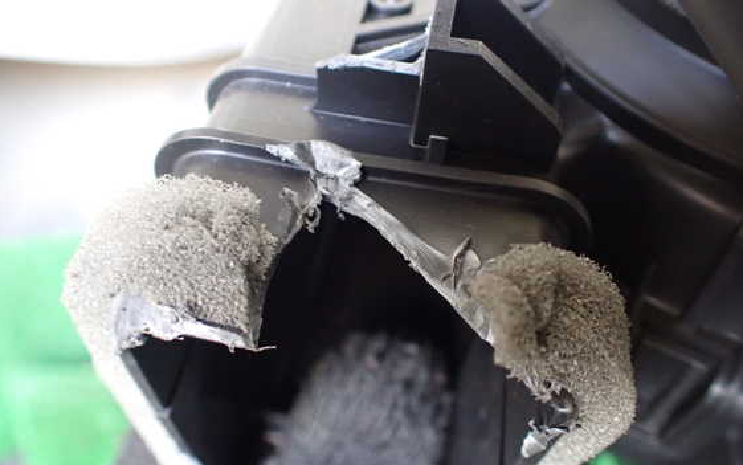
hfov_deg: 56.7
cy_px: 224
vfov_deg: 37.3
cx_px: 350
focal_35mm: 34
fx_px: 689
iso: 800
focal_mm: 5.4
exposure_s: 1/40
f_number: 2.3
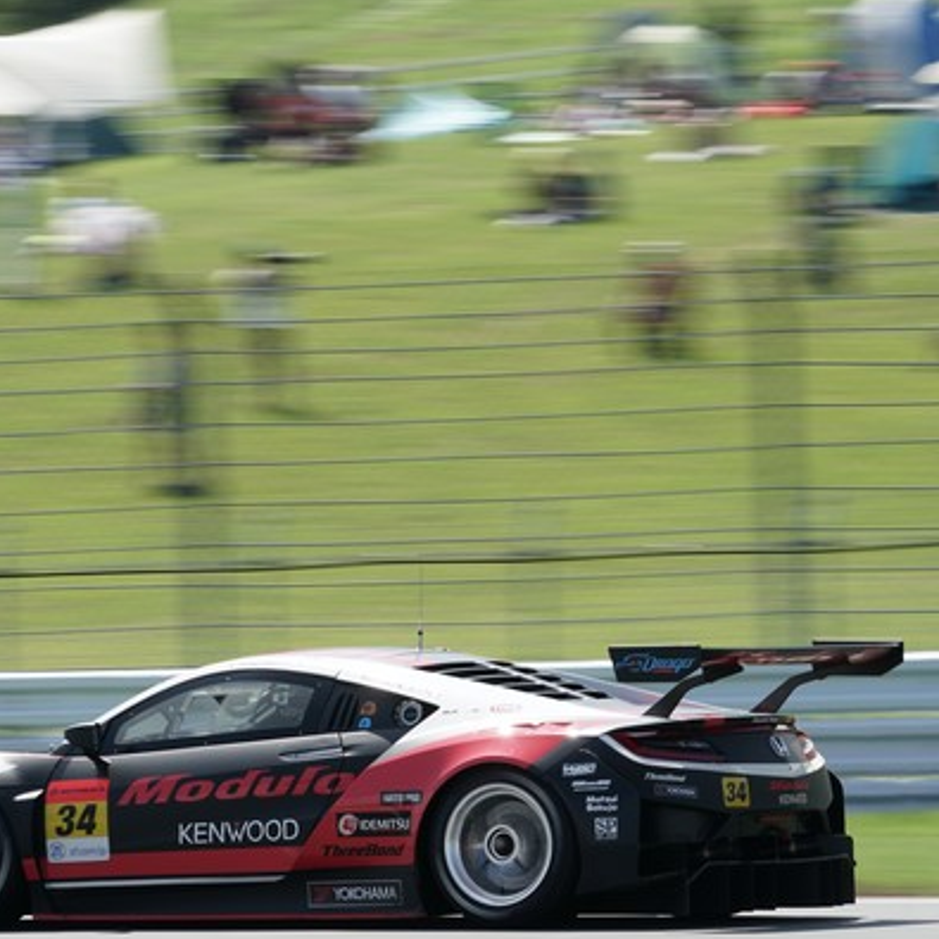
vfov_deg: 5.7
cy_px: 475
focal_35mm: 310
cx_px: 276
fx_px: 9514
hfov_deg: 5.6
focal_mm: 200
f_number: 13
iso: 200
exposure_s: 1/160
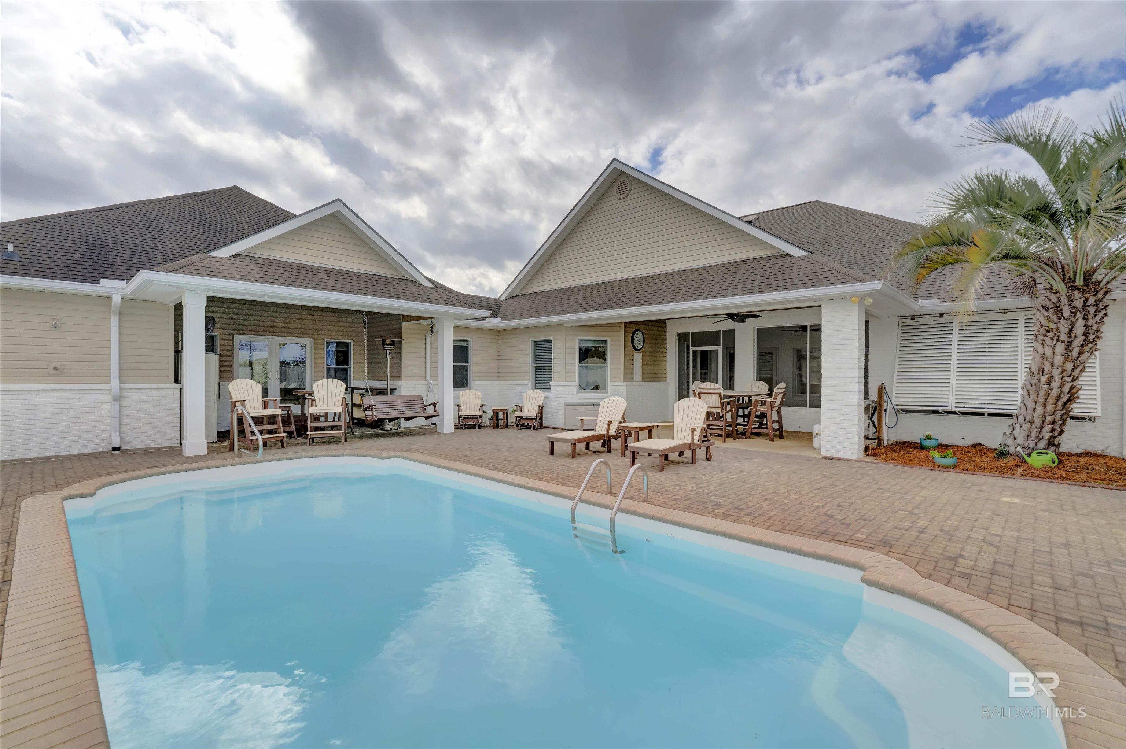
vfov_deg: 73.7
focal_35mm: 16
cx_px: 563
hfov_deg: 96.8
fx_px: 500
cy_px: 374
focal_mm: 16
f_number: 8
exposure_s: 1/2500
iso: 1250
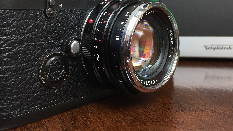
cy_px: 21
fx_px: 278
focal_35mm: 45
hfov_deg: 45.5
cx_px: 110
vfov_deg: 25.9
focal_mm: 4.15
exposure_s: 1/120
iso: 25
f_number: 2.2
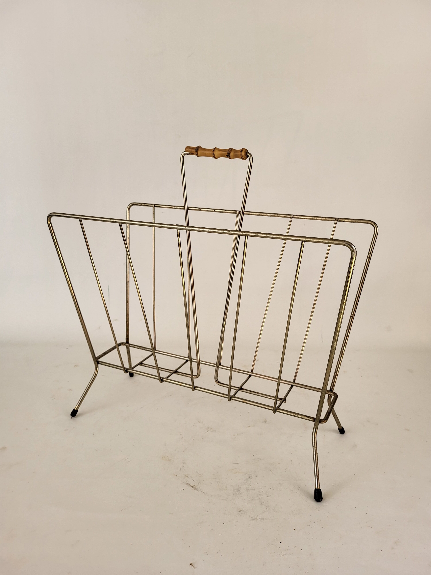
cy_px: 288
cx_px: 216
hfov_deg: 53.1
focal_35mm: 26
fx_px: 432
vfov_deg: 67.3
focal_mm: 5.4
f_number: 1.8
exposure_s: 1/100
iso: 64
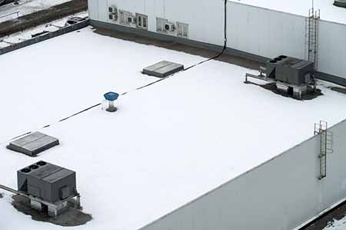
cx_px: 173
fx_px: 1201
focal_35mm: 125
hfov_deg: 16.4
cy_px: 115
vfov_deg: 11.0
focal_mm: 125
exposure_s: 1/80
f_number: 8
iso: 400
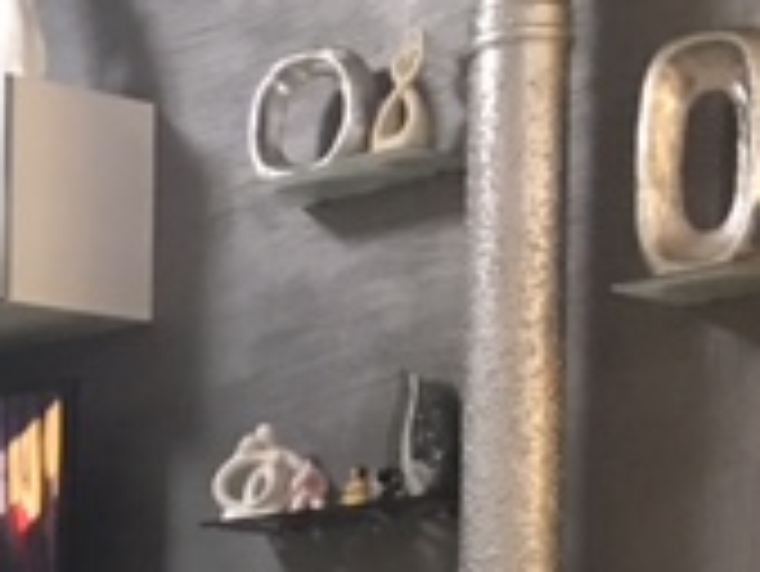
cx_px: -549
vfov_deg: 12.7
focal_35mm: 110
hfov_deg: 15.6
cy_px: 896
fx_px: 2417
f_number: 2.2
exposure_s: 1/10
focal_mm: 4.15
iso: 80
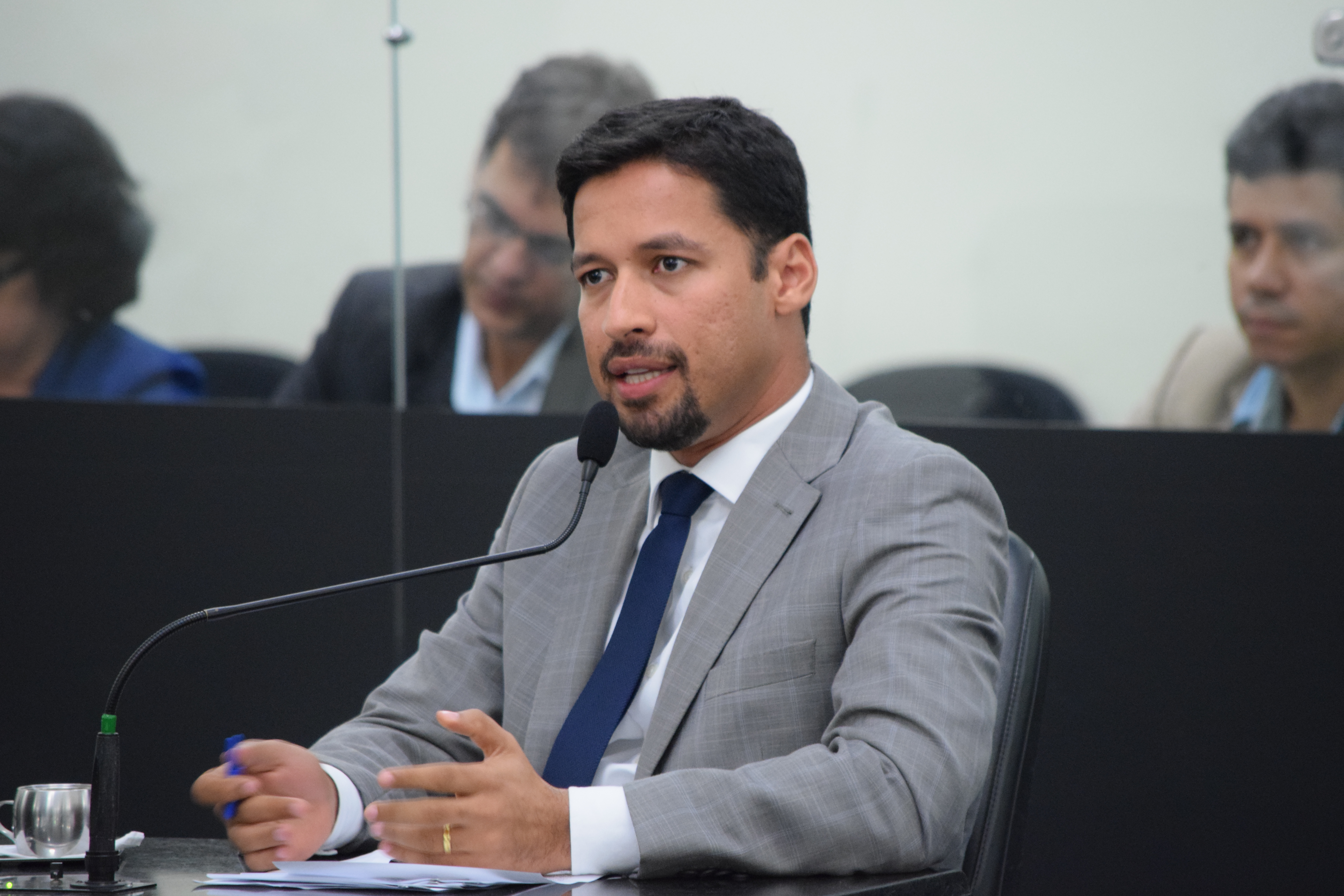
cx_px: 672
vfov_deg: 3.8
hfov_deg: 5.7
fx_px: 13439
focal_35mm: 360
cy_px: 448
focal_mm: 240
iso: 3200
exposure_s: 1/30
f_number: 5.3
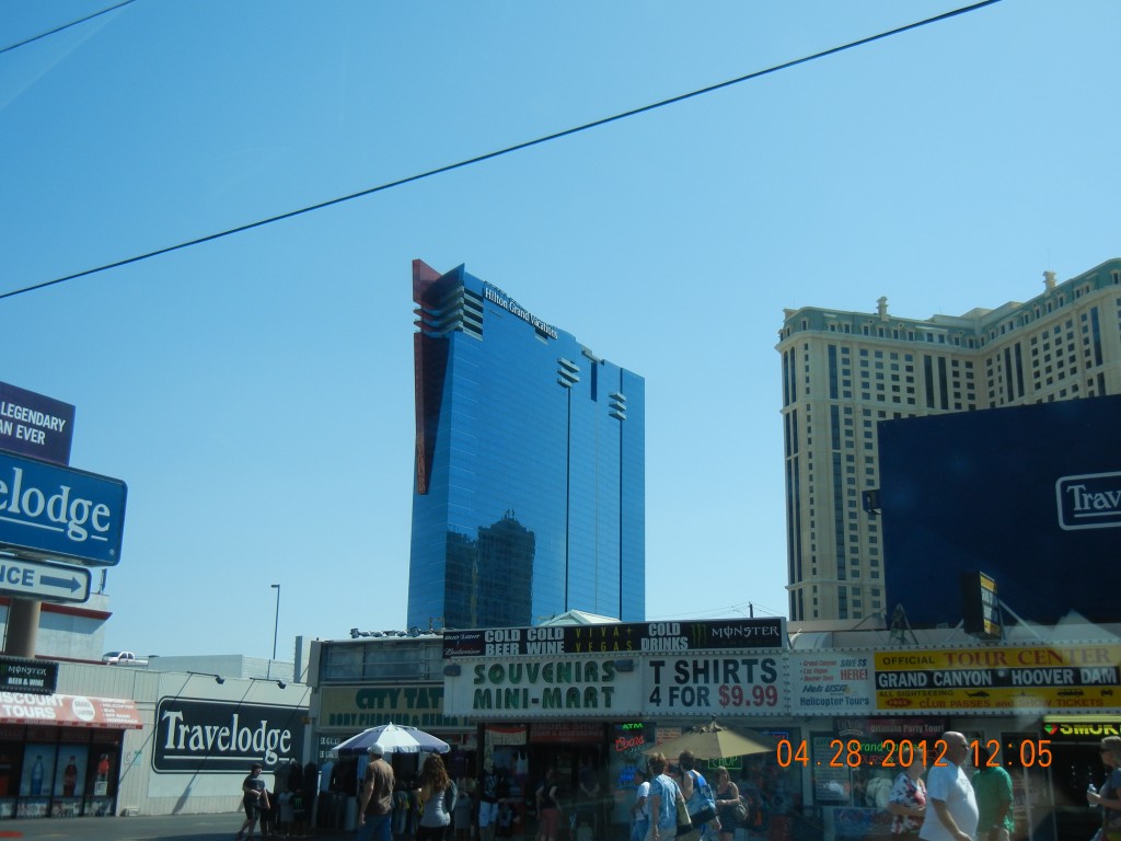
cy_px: 420
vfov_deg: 36.8
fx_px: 1263
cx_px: 560
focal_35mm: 39
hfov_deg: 47.9
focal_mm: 7.1
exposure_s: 1/365
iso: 160
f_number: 7.4
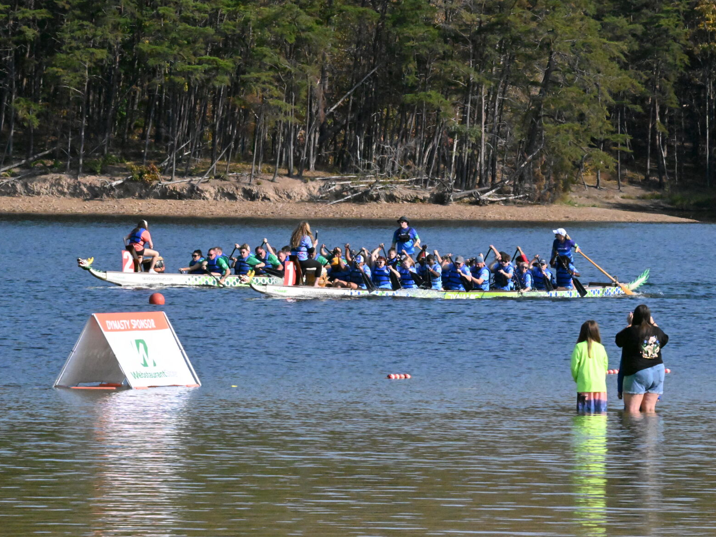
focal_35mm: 423
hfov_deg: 4.7
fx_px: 8749
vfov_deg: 3.5
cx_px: 342
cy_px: 269
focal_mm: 390
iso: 25600
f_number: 29
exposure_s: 1/4000
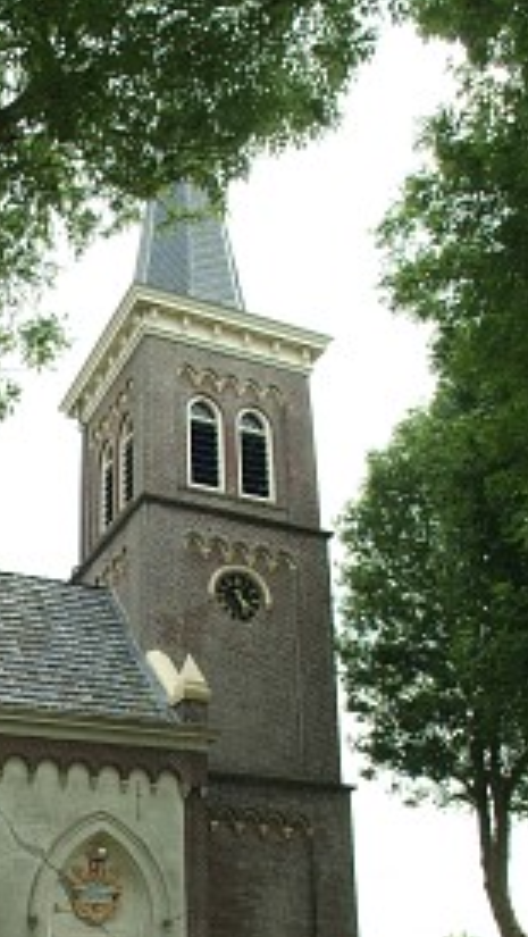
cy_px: 719
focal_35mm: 36
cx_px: 80
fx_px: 895
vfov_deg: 52.5
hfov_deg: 31.7
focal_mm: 14
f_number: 6.7
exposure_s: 1/250
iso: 400
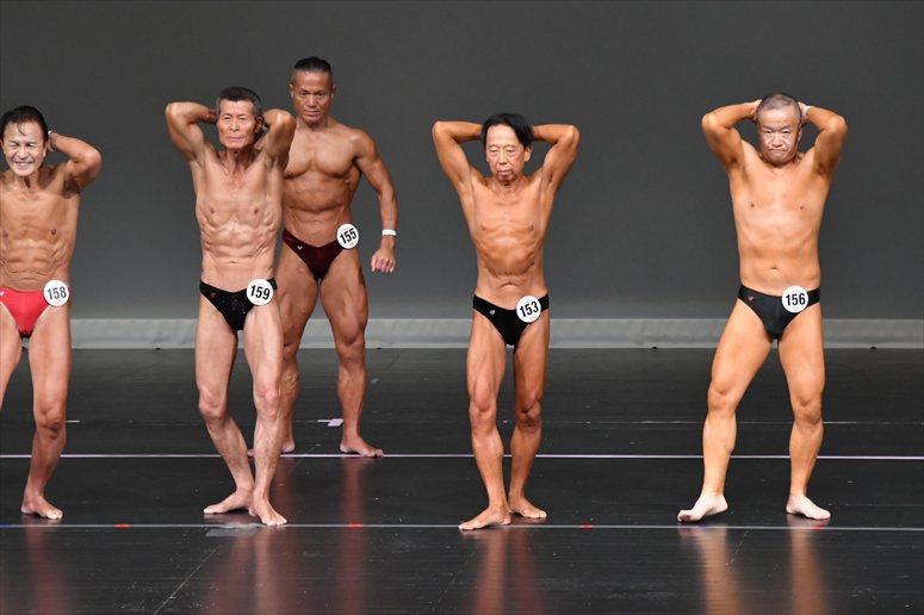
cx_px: 462
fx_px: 7696
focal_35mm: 300
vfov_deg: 4.6
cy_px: 308
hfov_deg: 6.9
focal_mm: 200
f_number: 5.6
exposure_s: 1/400
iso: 4000
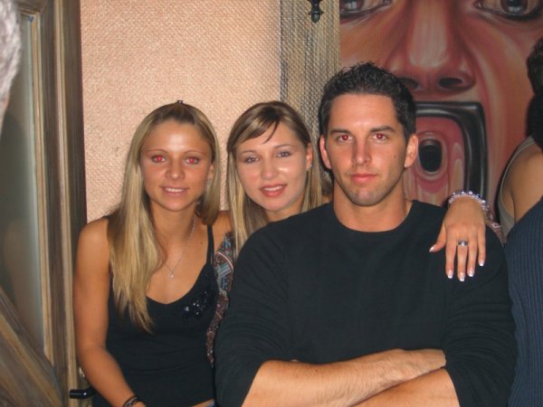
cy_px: 204
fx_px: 894
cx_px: 272
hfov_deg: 33.8
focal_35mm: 57
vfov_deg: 25.7
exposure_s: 1/60
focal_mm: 11.8
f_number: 3.6
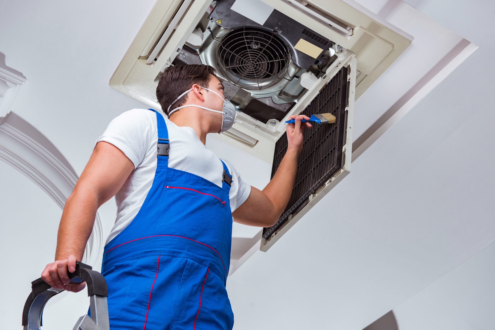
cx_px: 248
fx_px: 770
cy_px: 165
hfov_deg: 35.6
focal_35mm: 56
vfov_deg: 24.2
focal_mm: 56
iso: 400
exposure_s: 1/100
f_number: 5
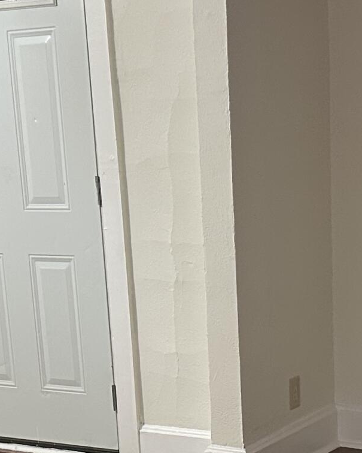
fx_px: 1245
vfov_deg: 19.8
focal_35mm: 93
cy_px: 490
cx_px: 215
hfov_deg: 16.5
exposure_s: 1/60
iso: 500
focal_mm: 6.86
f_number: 1.78
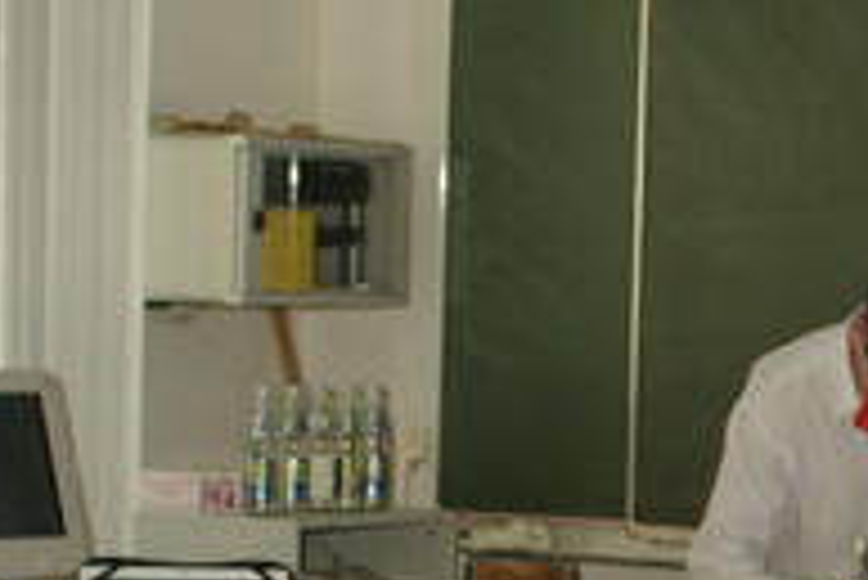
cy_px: 524
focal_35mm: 249
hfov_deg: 8.1
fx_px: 6008
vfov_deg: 5.5
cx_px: 1340
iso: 800
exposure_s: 1/80
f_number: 4
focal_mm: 50
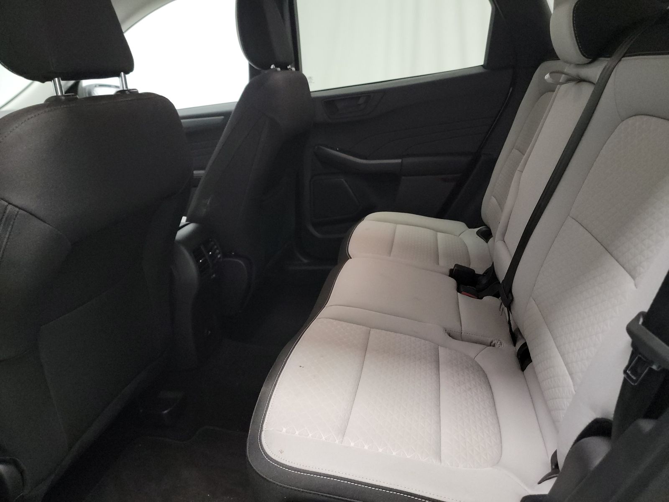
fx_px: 464
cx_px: 334
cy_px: 251
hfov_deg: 71.6
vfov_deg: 56.8
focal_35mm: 24
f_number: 1.8
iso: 1792
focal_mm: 6.7
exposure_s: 1/59
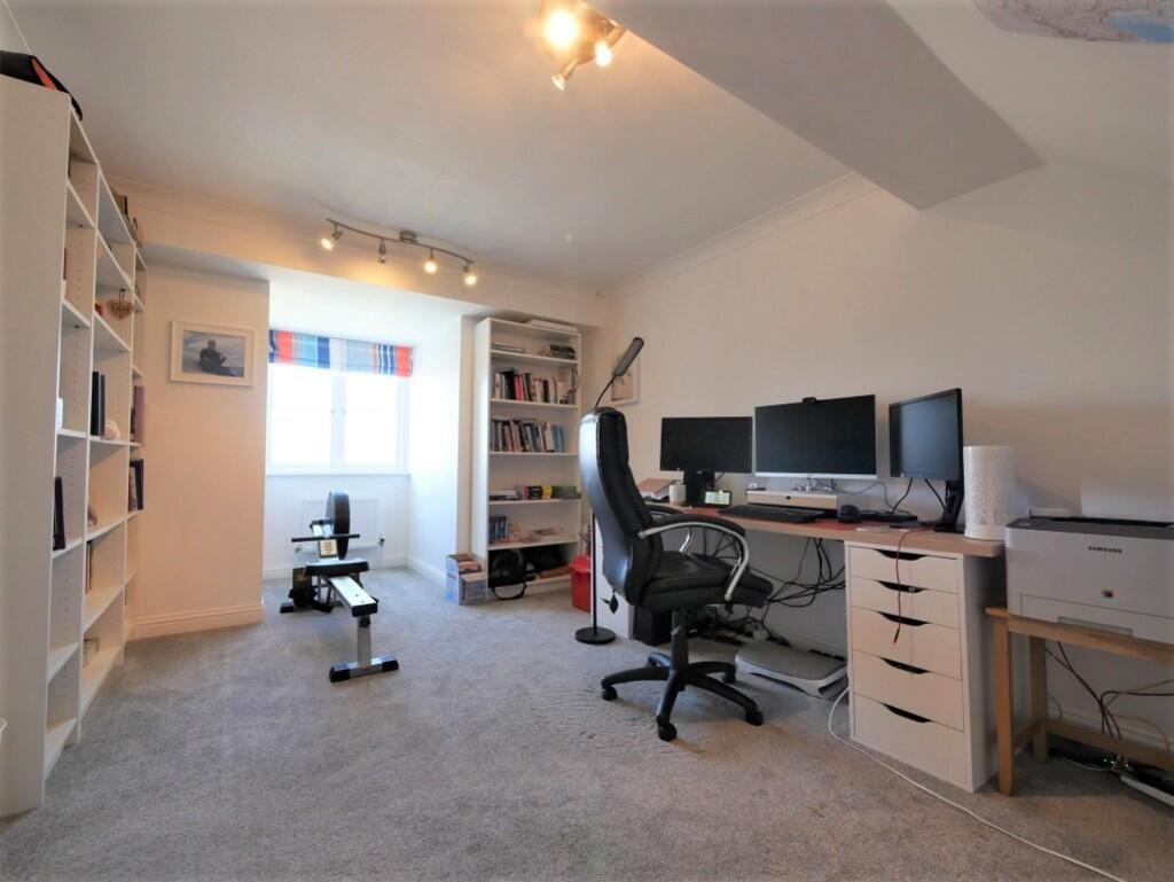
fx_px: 475
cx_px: 587
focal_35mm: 14
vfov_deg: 85.7
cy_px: 441
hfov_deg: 102.0
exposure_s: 1/60
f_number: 4
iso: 640
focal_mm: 7
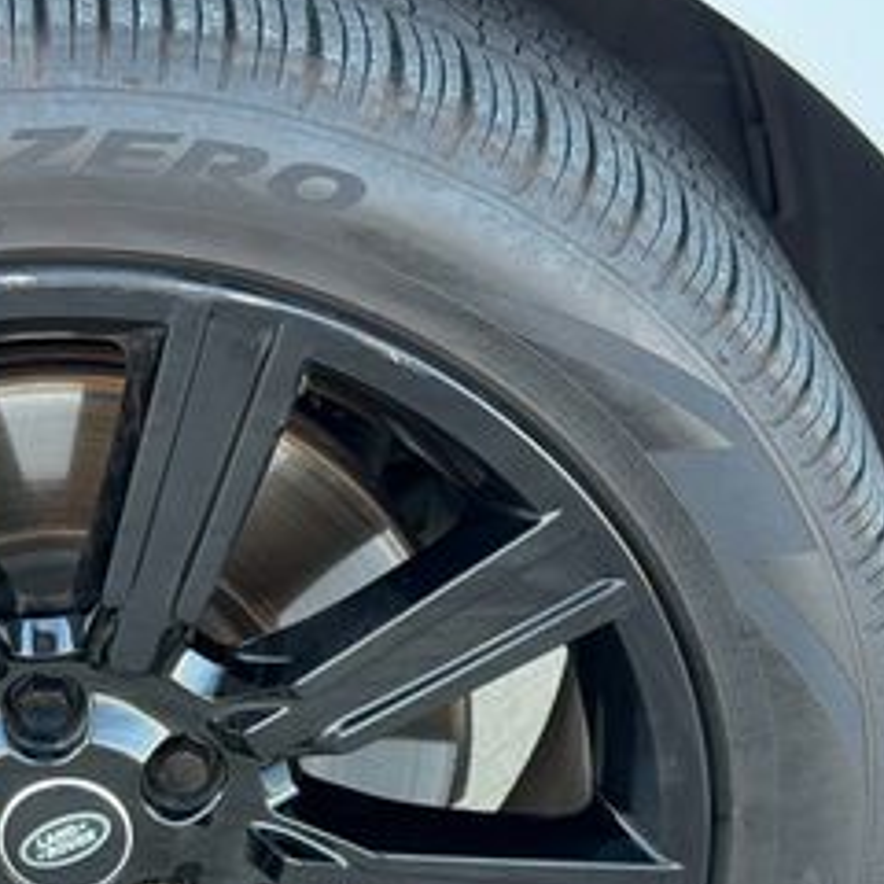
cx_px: 66
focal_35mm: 113
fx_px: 3265
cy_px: 766
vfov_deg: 15.3
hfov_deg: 15.2
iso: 160
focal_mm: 6.76
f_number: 1.78
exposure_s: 1/108
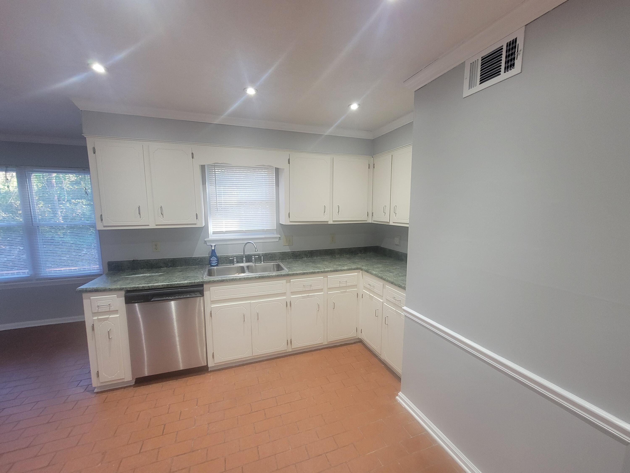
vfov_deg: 89.9
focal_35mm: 13
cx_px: 315
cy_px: 236
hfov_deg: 106.2
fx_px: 237
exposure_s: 1/60
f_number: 2.2
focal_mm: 2.2
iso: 320
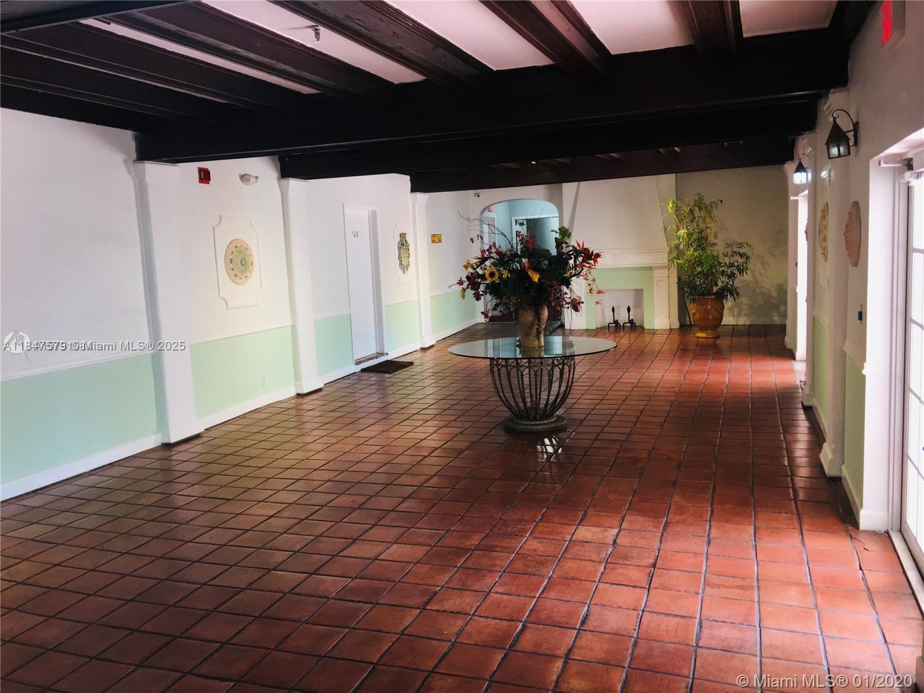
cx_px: 462
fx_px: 774
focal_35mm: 29
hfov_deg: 61.7
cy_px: 346
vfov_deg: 48.2
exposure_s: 1/30
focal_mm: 4.15
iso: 64
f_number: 2.2
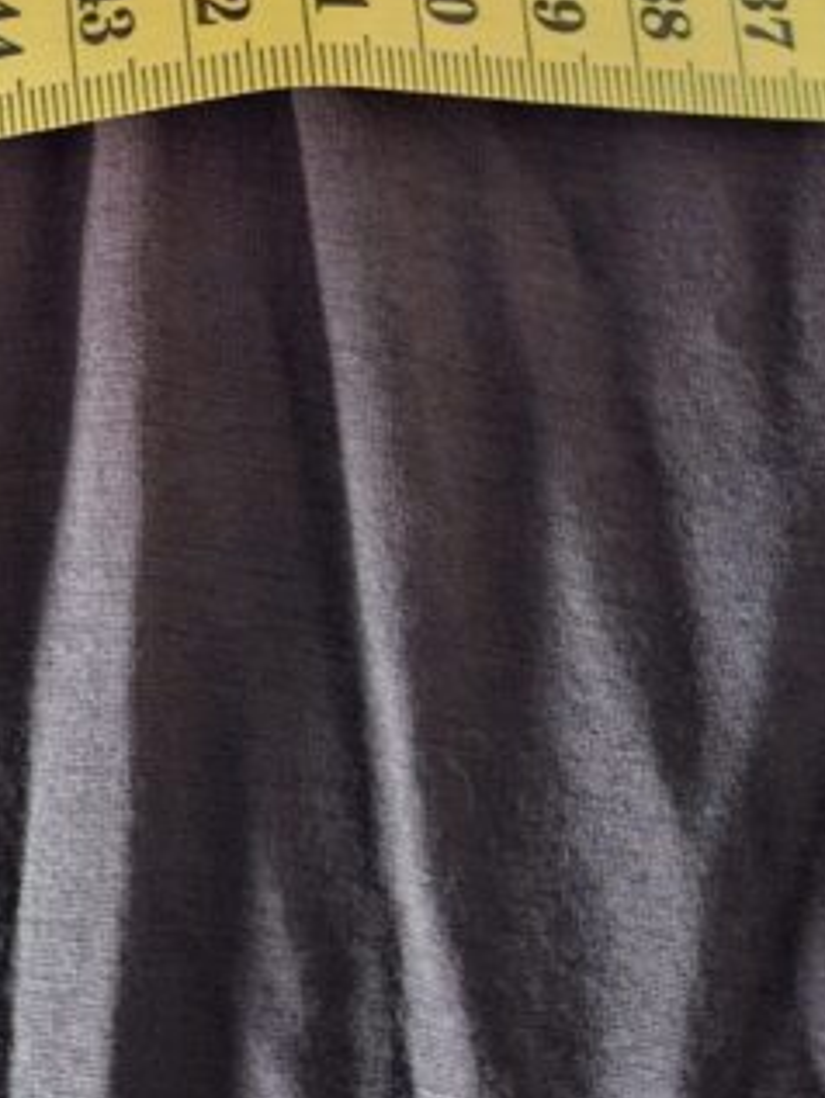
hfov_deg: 24.4
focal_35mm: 58
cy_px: -159
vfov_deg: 29.4
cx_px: 62
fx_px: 1842
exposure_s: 1/17
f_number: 1.8
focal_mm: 5.54
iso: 1250
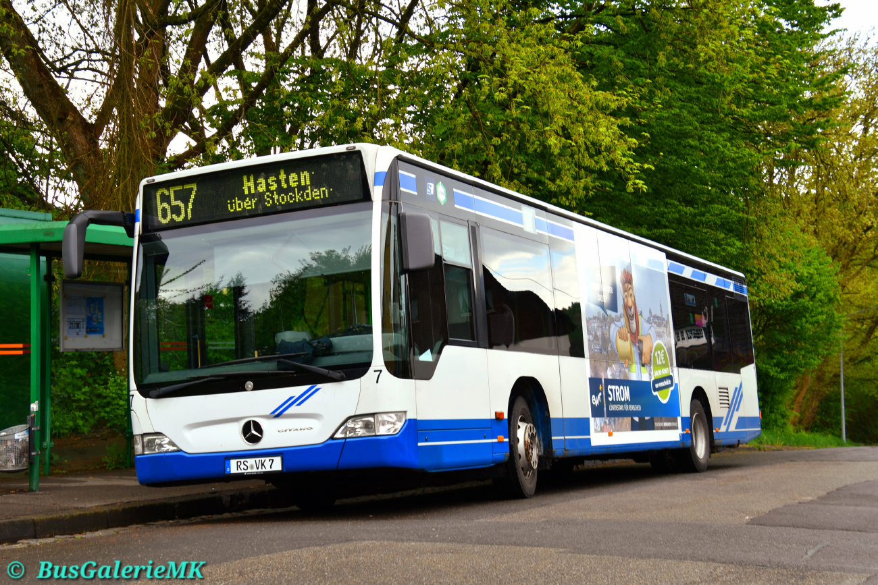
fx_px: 1390
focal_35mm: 57
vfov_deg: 23.8
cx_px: 439
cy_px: 292
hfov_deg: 35.0
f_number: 8
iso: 140
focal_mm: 38
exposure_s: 1/60.2
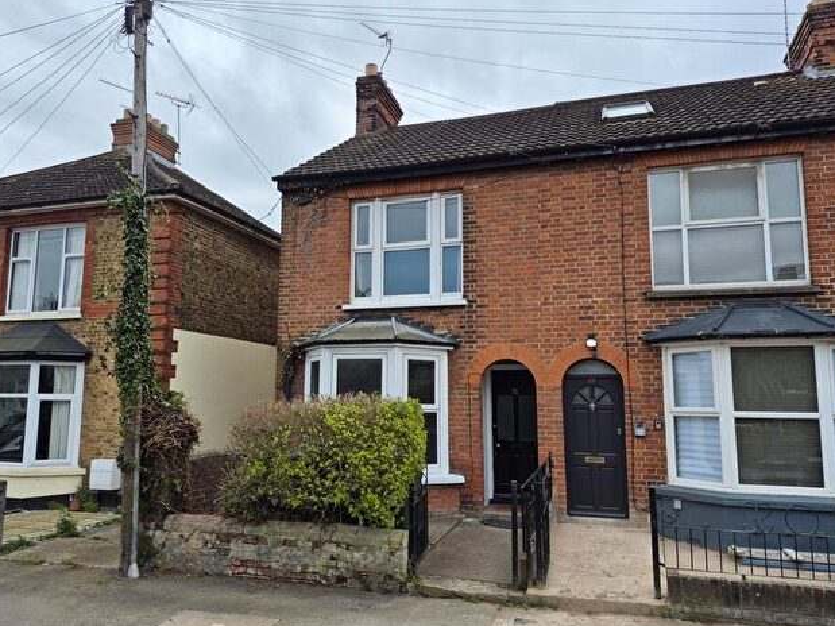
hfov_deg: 67.3
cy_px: 326
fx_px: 627
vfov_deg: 53.0
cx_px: 395
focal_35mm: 26
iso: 25
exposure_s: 1/1580
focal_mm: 5.4
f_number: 1.8
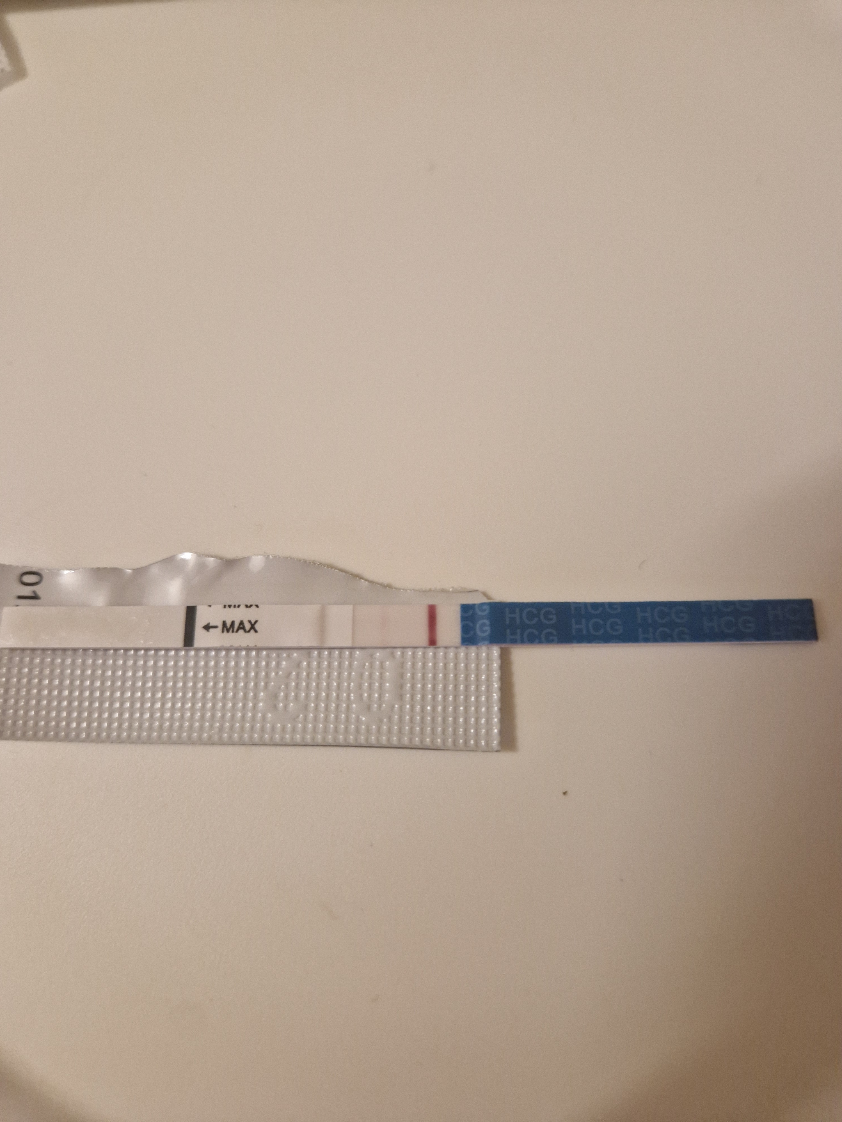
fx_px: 746
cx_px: 421
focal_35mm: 23
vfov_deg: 73.9
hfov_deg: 58.9
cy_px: 561
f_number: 1.8
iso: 100
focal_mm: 5.4
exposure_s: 1/100
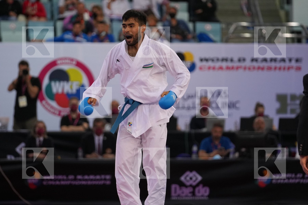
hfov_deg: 7.5
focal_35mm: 273
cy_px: 102
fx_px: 2335
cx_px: 154
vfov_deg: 5.0
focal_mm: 182
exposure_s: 1/1000
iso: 1600
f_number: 2.8
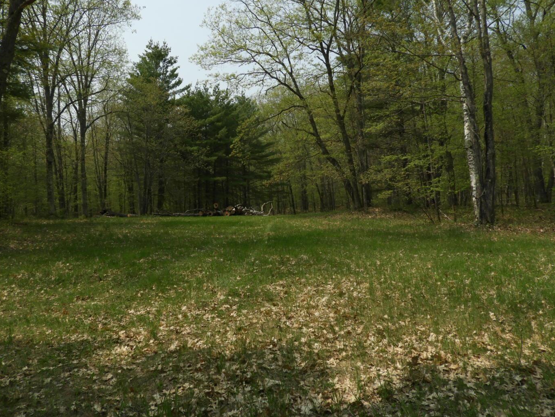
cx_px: 242
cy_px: 201
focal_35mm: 28
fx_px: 449
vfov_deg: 49.8
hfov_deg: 63.2
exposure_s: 1/1600
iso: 100
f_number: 3.3
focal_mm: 4.3
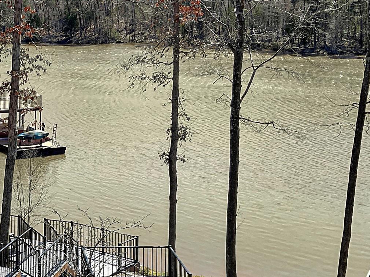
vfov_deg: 24.6
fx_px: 631
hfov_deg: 30.7
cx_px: 11
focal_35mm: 59
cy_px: 201
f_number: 1.8
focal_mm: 3
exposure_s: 1/1534
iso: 16
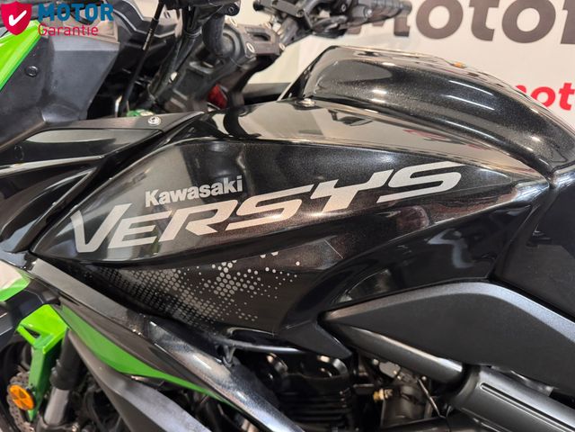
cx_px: 288
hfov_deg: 71.6
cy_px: 216
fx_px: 399
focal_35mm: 24
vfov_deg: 56.8
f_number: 1.78
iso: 640
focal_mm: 6.76
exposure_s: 1/33
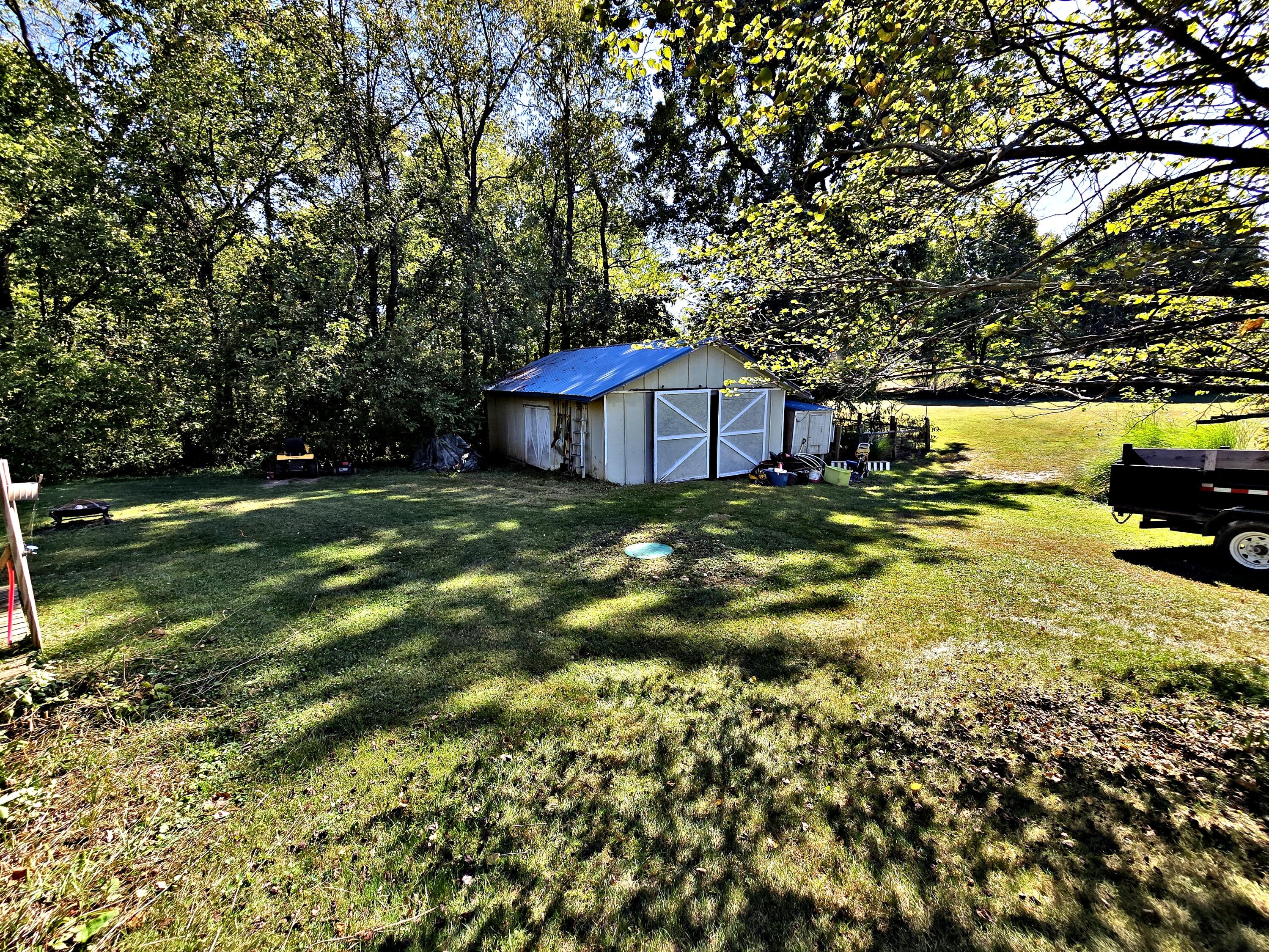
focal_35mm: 13
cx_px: 634
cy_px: 476
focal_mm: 2.2
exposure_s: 1/535
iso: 50
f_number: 2.2
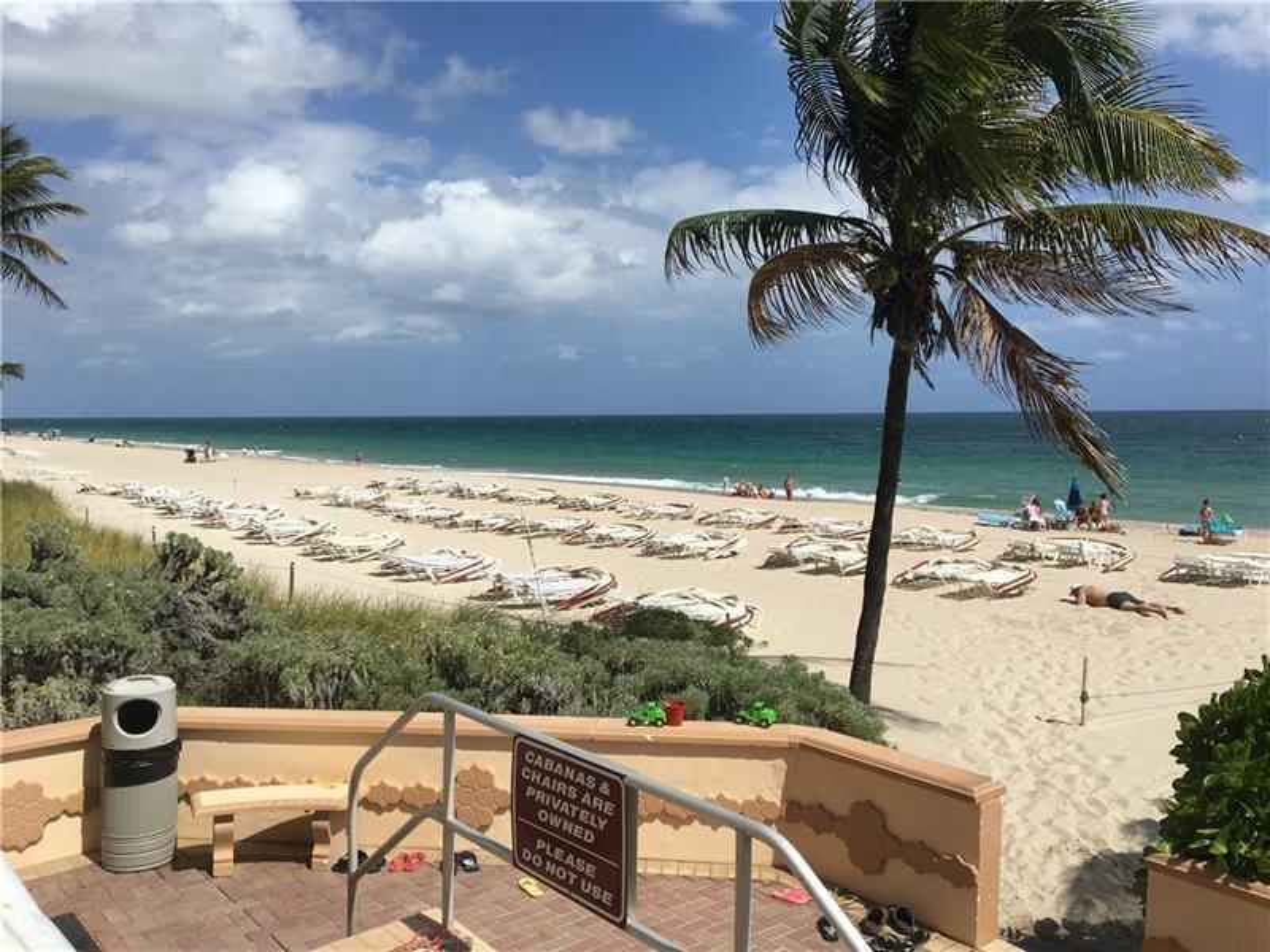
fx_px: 1064
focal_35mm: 29
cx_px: 635
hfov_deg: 61.7
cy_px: 476
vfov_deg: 48.2
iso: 25
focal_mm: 4.15
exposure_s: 1/3344
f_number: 2.2
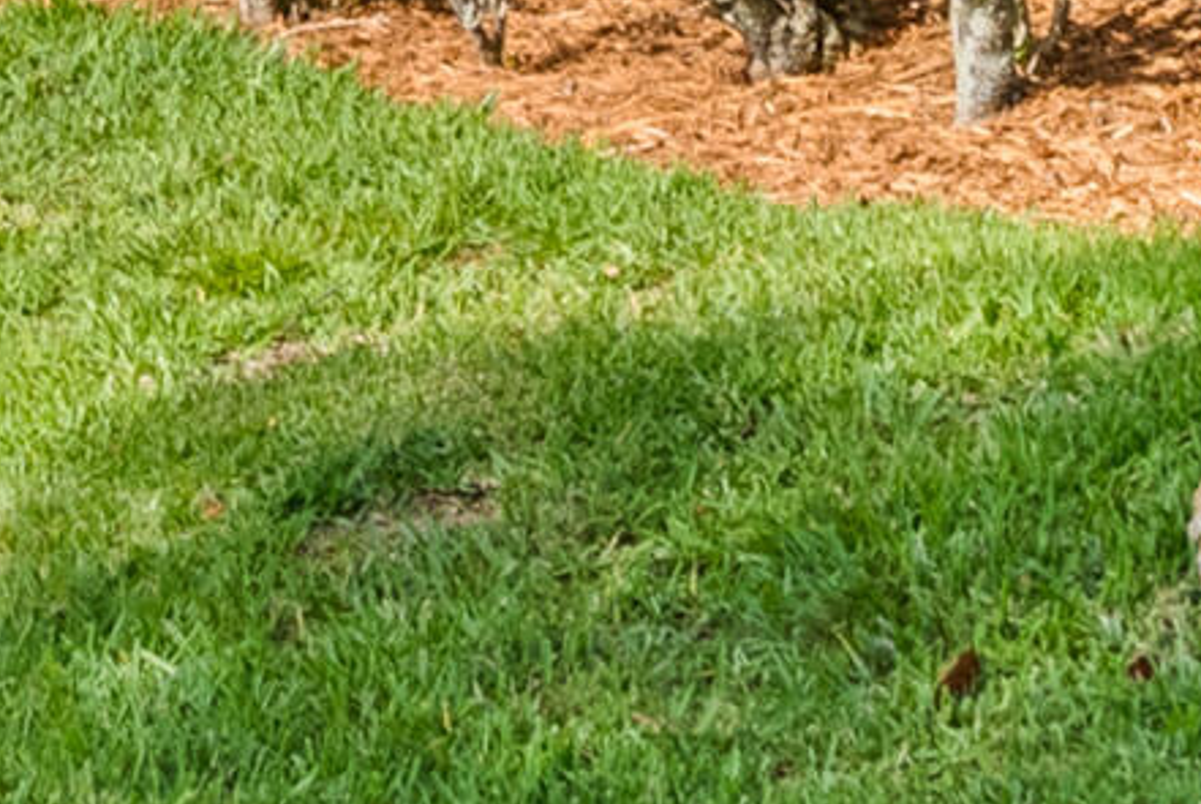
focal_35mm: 238
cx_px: 33
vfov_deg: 5.7
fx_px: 7948
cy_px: -642
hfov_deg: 8.6
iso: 640
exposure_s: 1/400
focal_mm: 35
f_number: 9
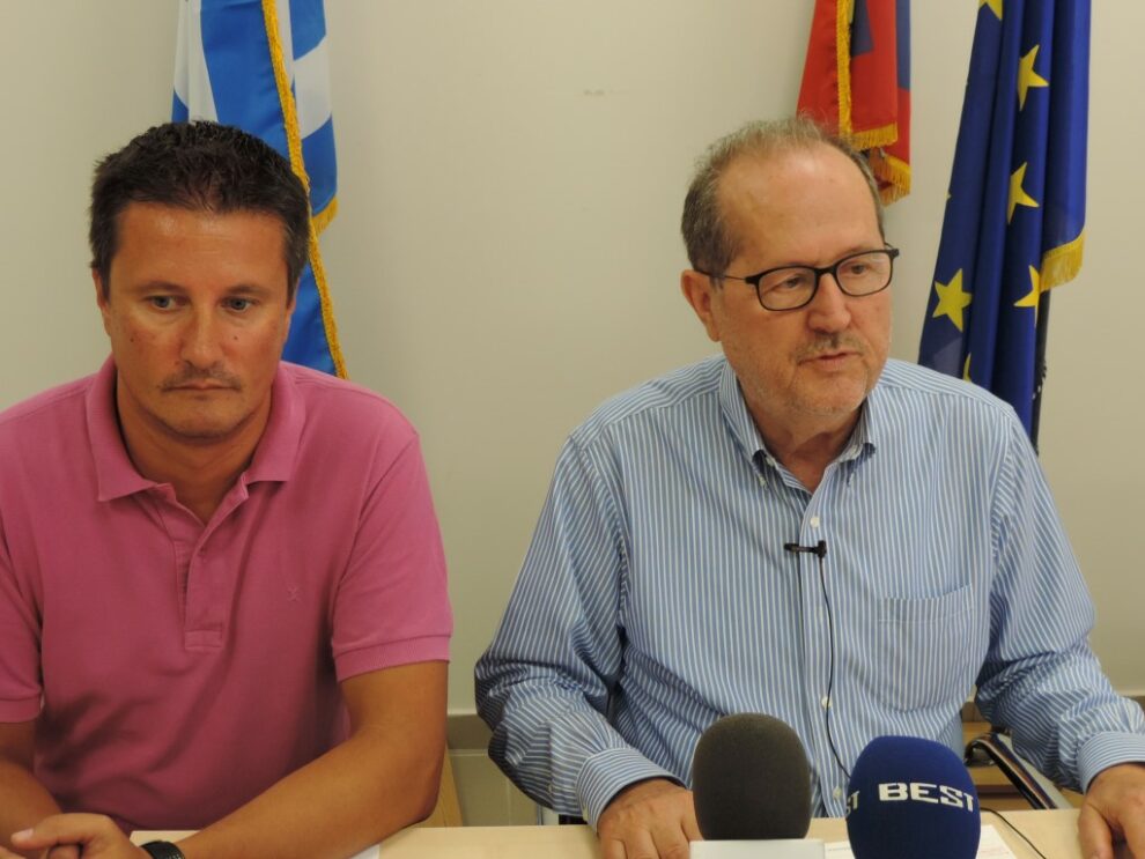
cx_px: 572
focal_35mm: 47
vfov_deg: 30.9
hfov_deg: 40.4
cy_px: 430
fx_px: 1555
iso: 280
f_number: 3.5
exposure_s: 1/50
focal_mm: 8.3
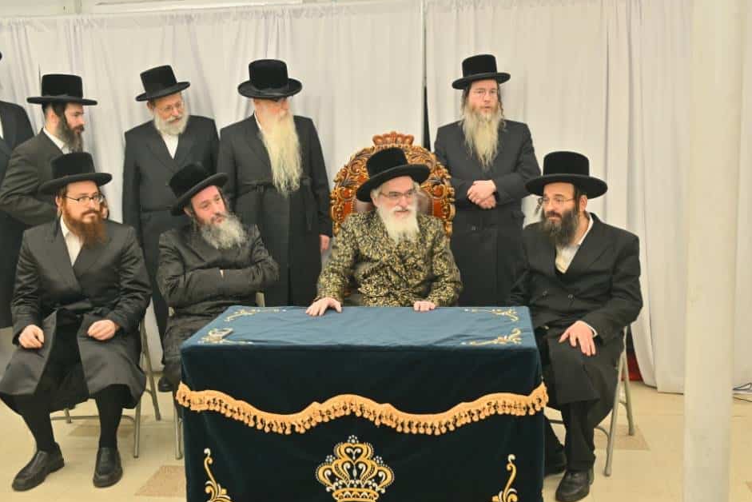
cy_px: 241
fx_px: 784
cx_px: 370
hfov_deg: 51.2
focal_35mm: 38
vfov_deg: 35.5
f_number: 4
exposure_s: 1/200
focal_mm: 34.5
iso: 250
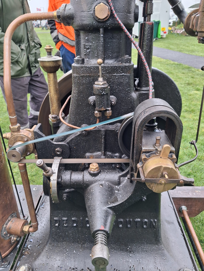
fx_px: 212
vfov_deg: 65.3
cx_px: 102
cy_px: 136
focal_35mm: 27
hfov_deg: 51.4
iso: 25
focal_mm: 4
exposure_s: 1/100
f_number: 1.8
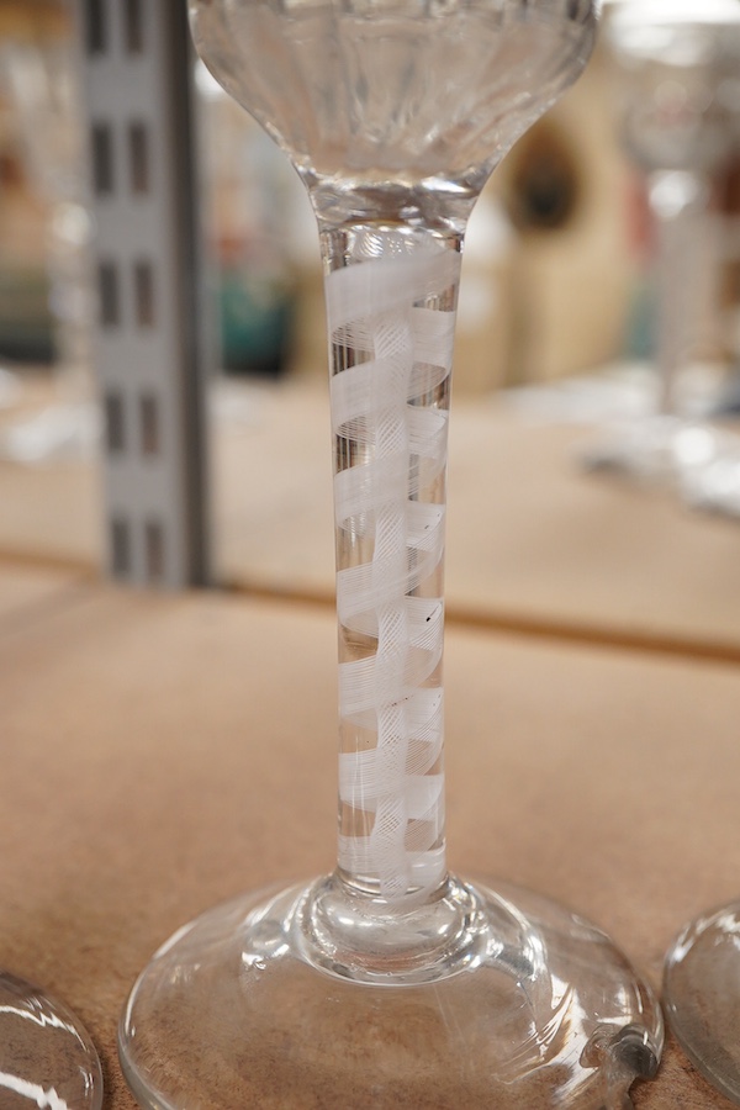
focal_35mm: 45
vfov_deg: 43.6
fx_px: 1387
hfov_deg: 29.9
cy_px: 555
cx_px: 370
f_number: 8
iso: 1250
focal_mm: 30
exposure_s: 1/125
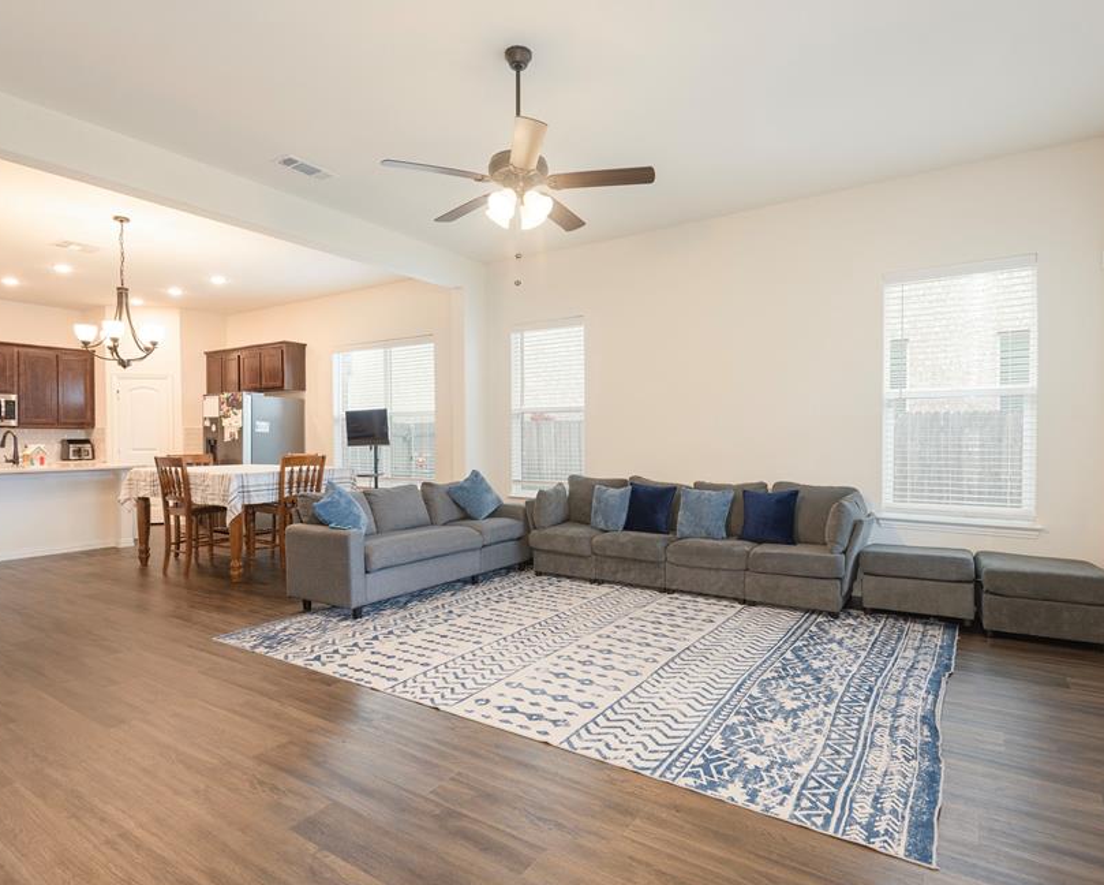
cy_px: 445
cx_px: 547
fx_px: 621
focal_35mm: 19
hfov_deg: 83.3
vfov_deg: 70.9
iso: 100
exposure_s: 1/2
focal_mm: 16
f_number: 7.1
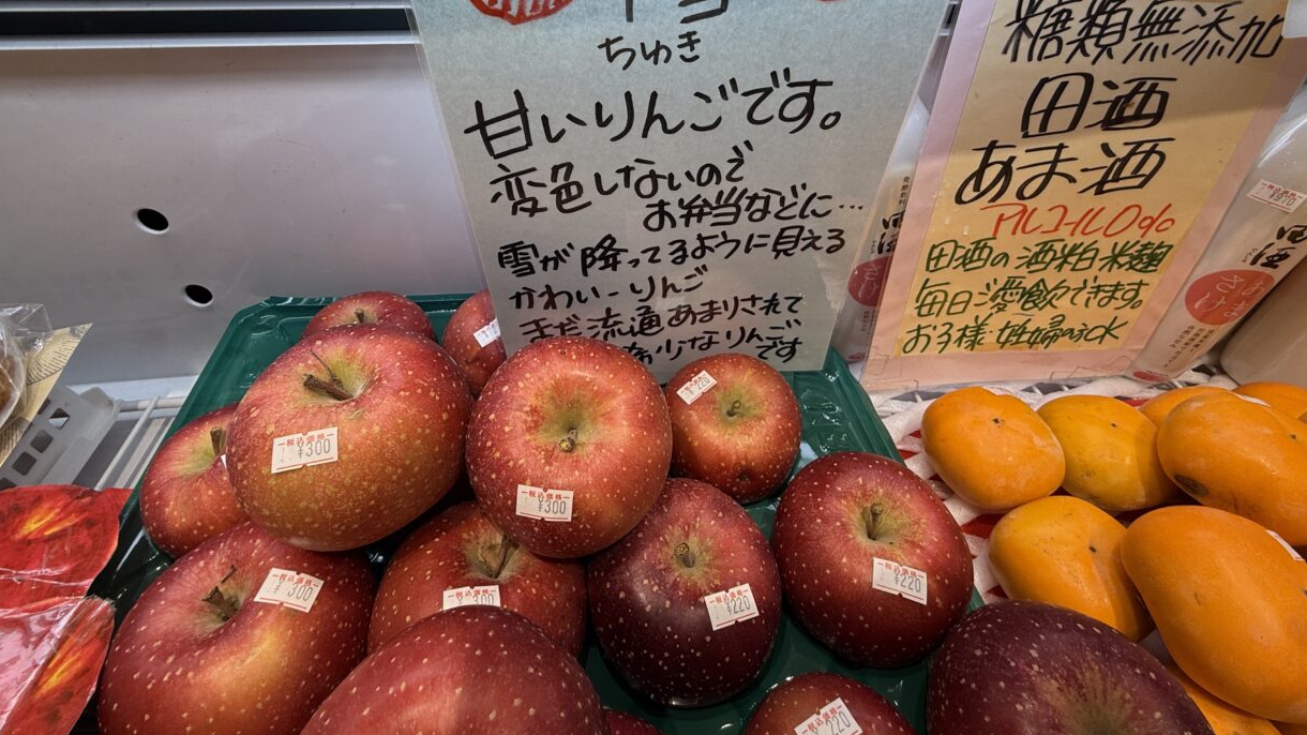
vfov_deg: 65.2
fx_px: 554
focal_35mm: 16
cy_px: 240
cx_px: 645
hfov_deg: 99.4
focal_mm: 2.22
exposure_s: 1/100
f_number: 2.2
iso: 64
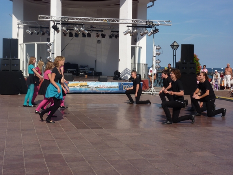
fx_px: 431
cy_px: 88
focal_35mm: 64
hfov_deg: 30.3
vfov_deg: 22.9
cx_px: 116
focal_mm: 10.3
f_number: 5.6
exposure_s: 1/500
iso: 80
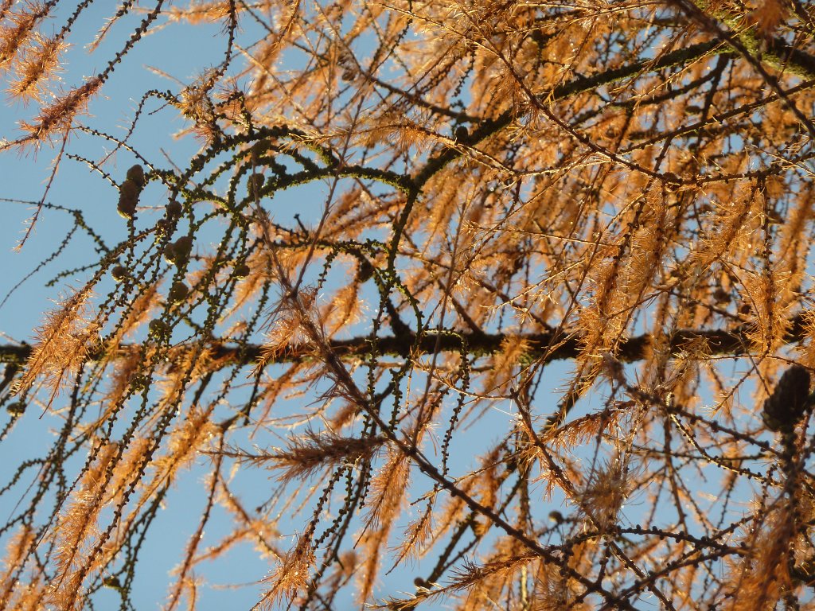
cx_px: 408
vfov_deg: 7.6
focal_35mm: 196
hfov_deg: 10.1
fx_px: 4615
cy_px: 306
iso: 80
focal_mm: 32.1
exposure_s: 1/125
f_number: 4.5
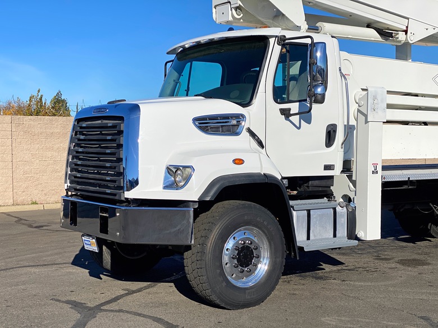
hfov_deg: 36.8
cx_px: 219
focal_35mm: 52
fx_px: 658
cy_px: 164
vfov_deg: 28.0
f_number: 2
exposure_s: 1/3984
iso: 25
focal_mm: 6
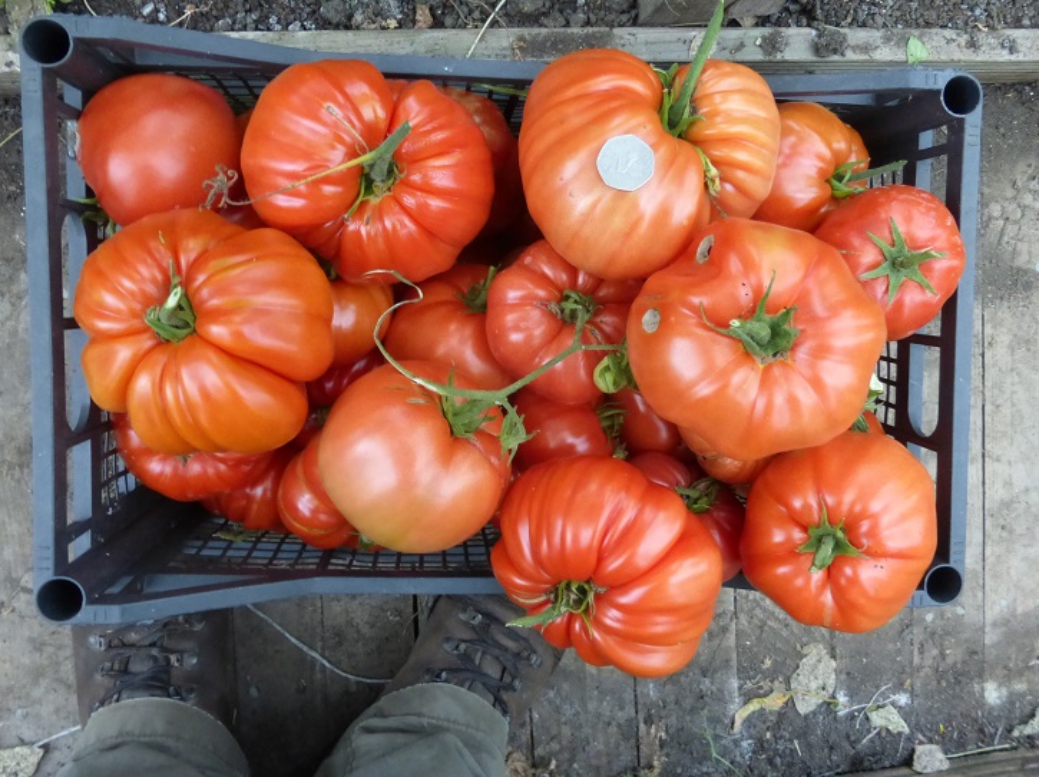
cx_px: 520
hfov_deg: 69.5
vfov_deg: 54.8
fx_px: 750
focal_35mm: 25
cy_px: 388
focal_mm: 4.3
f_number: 3.3
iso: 400
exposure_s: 1/30
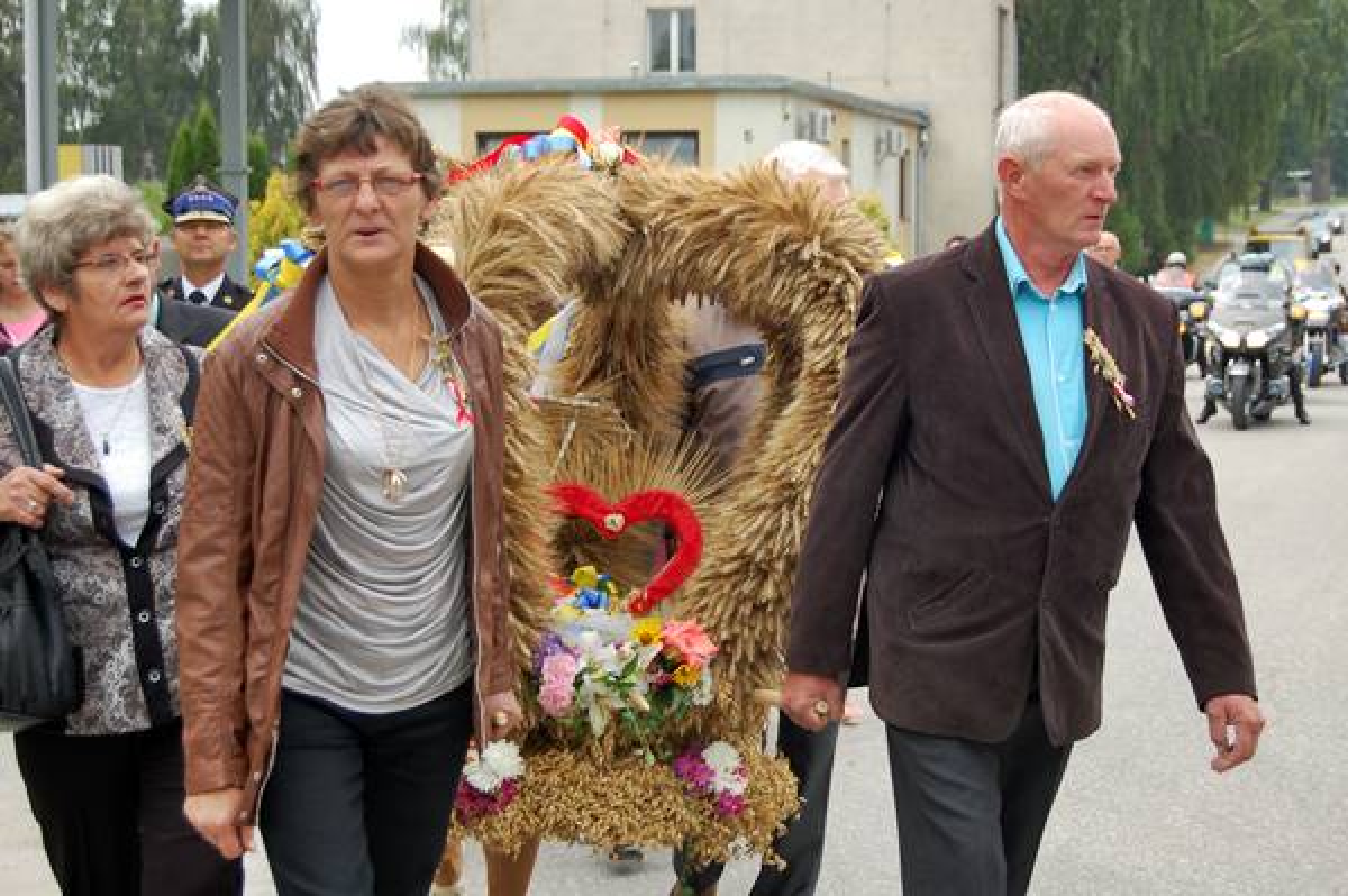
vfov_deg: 20.1
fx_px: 2525
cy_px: 448
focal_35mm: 68
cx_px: 674
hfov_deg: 29.9
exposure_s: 1/125
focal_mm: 45
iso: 200
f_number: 5.6
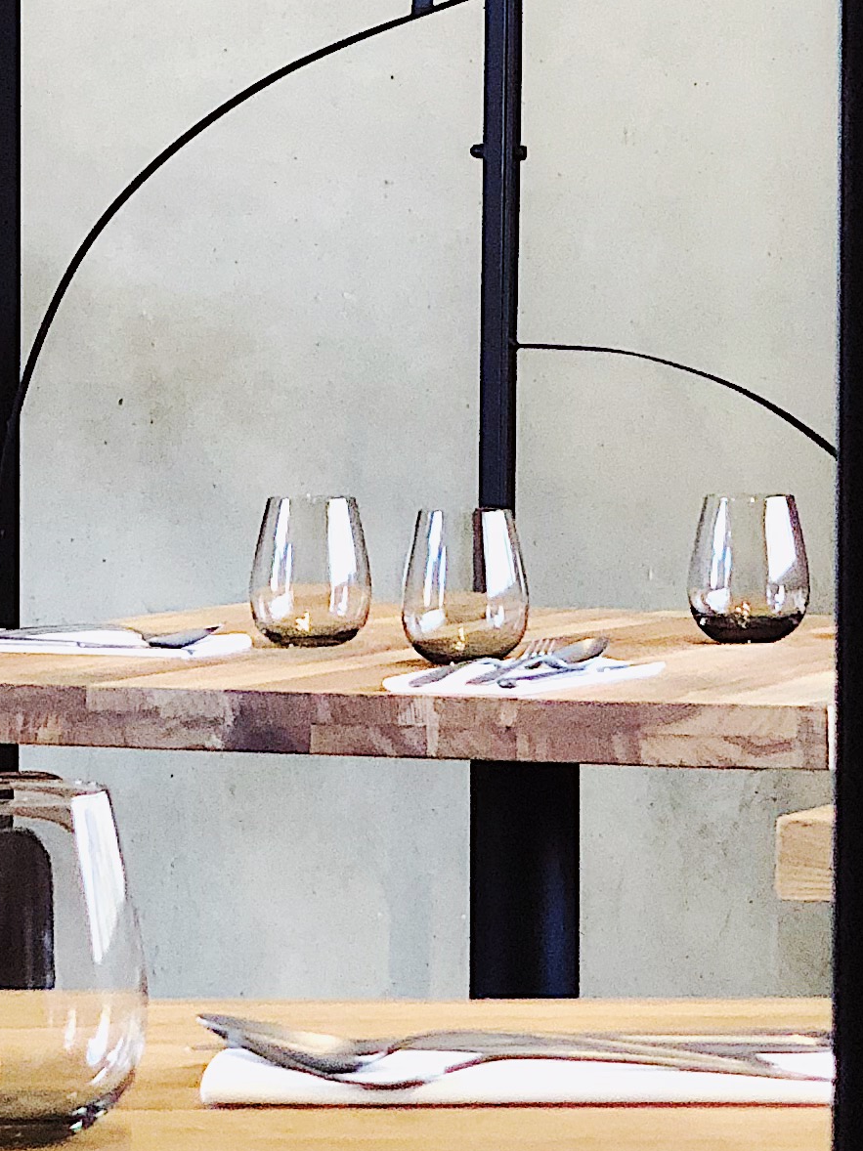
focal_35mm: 178
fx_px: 5919
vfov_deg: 10.9
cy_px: -180
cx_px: 805
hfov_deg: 8.3
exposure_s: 1/50
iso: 100
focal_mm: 6
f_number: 2.4
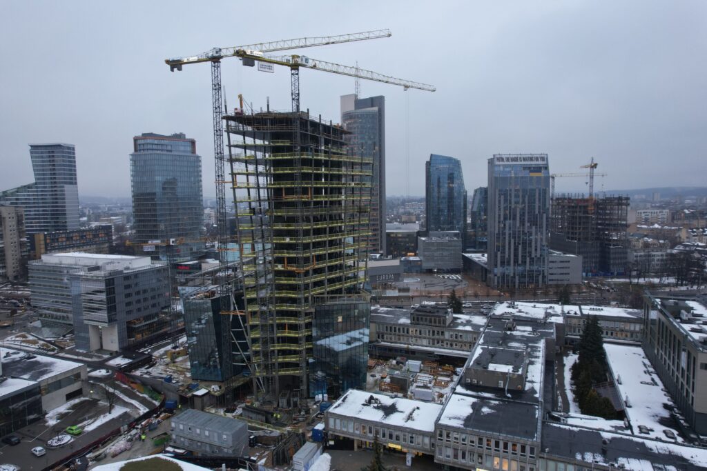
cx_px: 354
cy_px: 236
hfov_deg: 78.6
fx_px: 432
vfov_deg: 57.2
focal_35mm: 22
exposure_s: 1/60
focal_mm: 8.38
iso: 110
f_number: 2.8
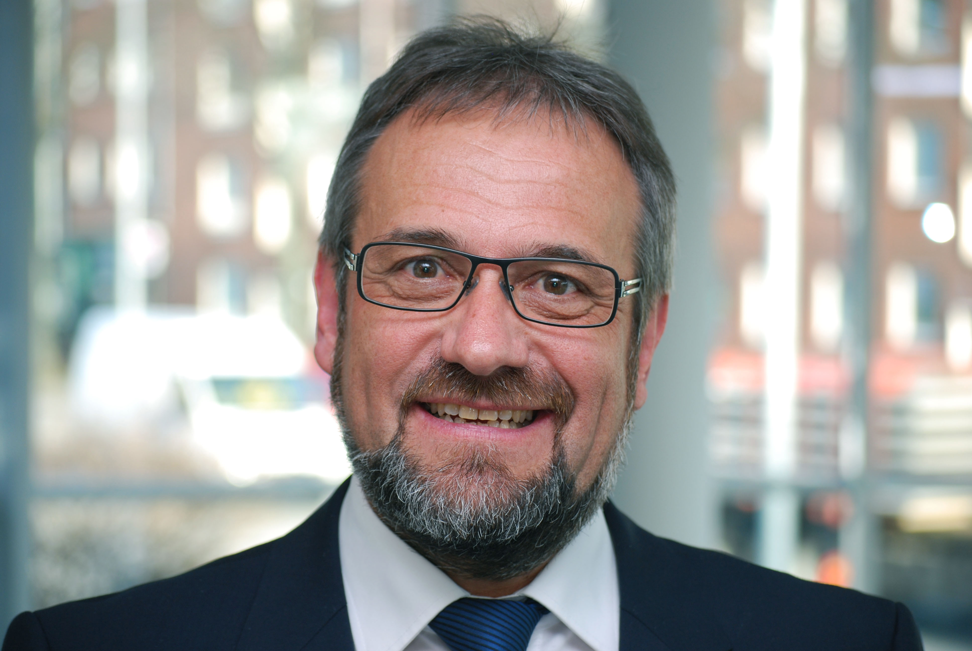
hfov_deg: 19.4
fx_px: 2838
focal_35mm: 105
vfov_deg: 13.1
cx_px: 486
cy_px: 326
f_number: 4.5
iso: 200
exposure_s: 1/80
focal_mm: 70
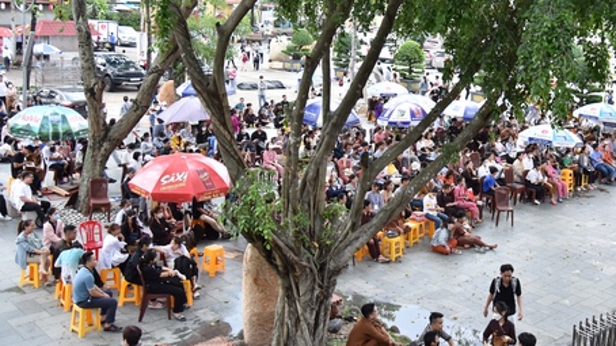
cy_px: 96
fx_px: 735
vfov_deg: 26.2
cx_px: 430
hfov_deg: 44.5
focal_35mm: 45
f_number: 4
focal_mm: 30
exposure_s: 1/100
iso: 1250
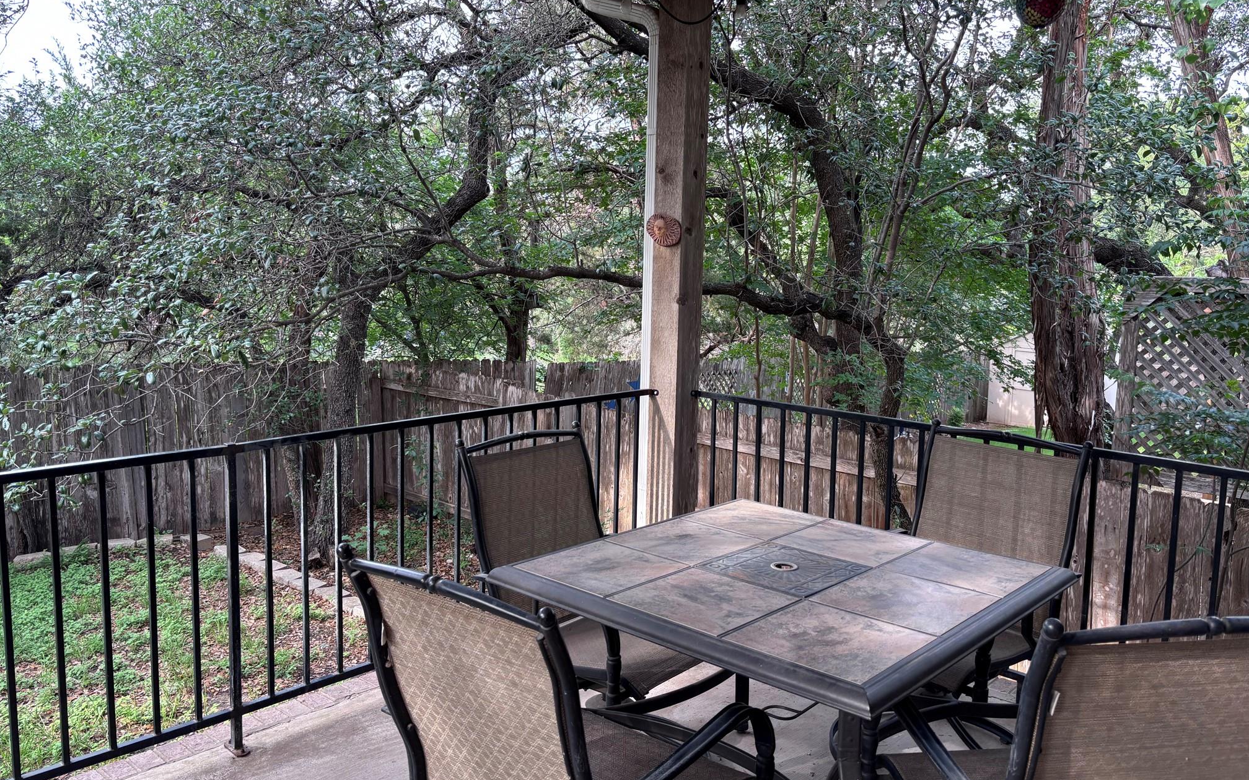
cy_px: 360
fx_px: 953
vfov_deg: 44.5
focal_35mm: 28
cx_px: 629
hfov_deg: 66.5
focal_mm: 5.96
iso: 80
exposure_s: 1/121
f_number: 1.6
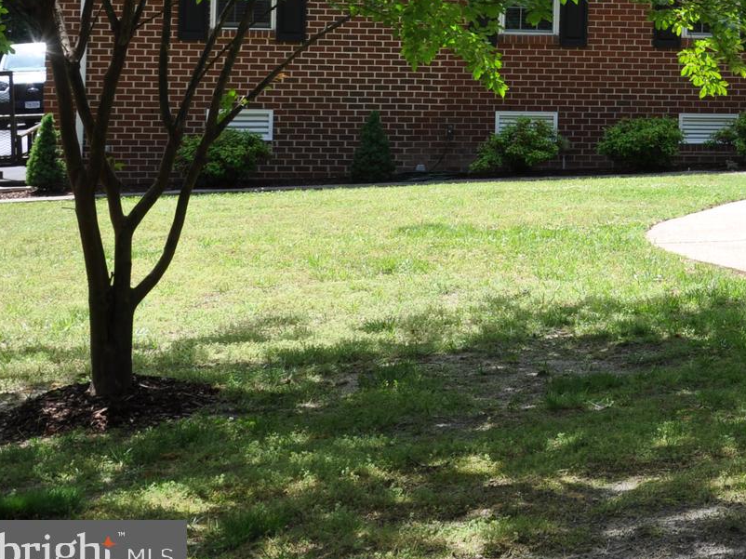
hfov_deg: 18.0
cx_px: 934
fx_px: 2219
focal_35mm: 103
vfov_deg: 14.1
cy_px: -46
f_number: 10
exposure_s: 1/100
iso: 200
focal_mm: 28
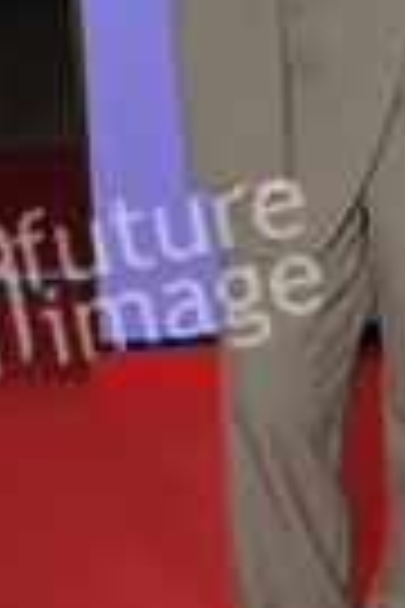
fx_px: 1704
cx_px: 580
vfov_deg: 19.8
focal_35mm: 101
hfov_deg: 12.9
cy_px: 63
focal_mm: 34
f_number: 7.1
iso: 2000
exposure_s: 1/200
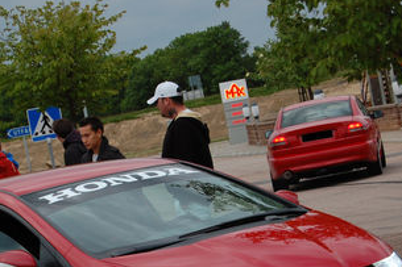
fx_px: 1931
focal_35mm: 173
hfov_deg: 11.9
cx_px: 116
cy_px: 275
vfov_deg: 7.9
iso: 400
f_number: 5.6
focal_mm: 55
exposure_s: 1/80
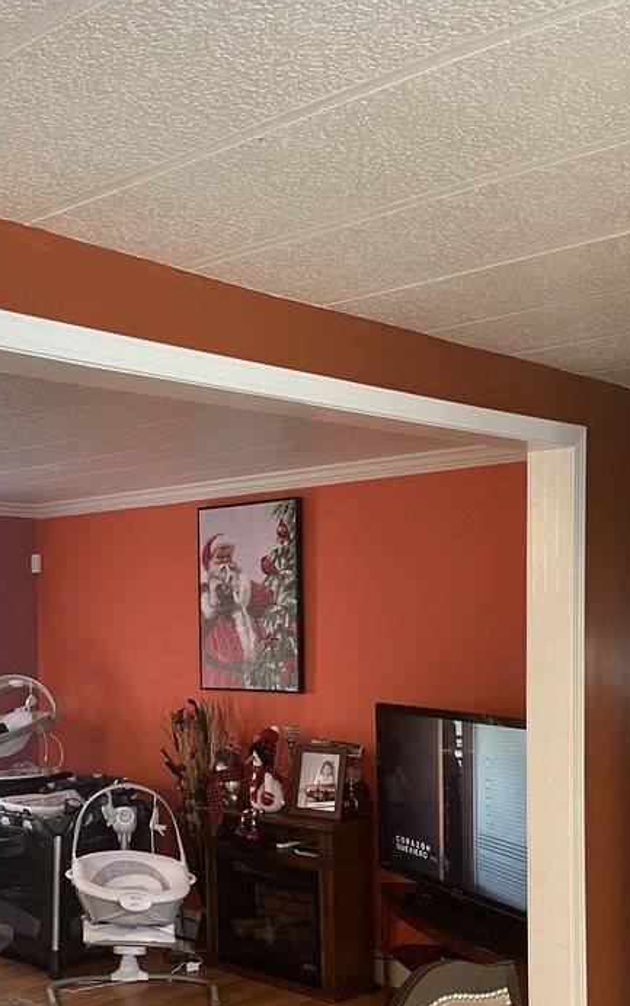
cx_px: 63
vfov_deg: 45.6
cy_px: 656
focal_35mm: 43
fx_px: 1180
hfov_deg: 28.7
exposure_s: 1/60
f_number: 1.6
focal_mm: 5.1
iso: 250
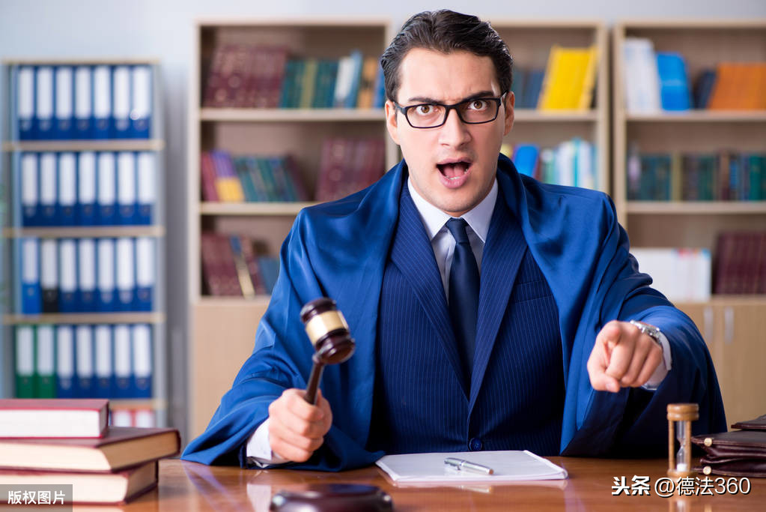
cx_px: 383
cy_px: 256
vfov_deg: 13.1
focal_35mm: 105
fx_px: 2235
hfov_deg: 19.4
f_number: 4.5
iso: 200
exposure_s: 1/100
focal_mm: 105
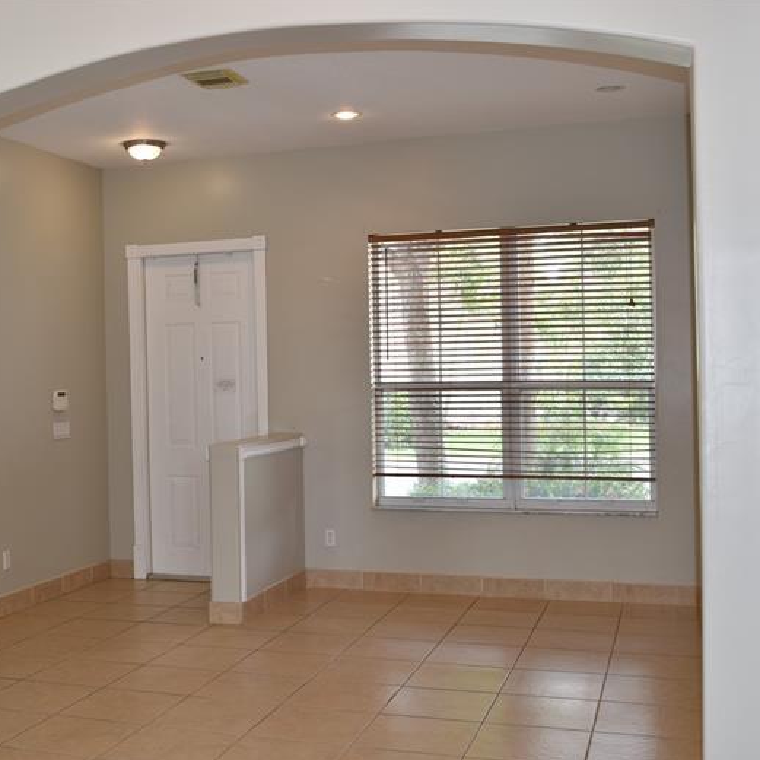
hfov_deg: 35.5
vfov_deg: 36.1
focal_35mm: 47
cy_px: 384
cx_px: 223
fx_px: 1167
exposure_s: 1/15
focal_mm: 24
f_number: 6.3
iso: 100
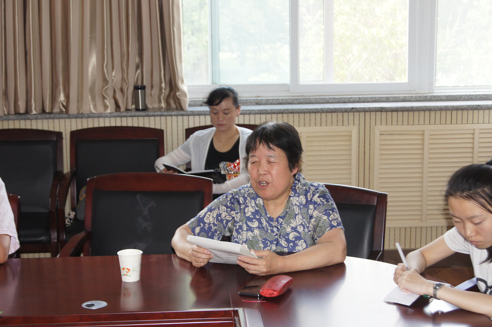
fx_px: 921
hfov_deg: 29.9
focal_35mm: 68
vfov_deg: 20.1
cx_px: 246
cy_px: 164
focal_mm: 45
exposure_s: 1/80
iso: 800
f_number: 5.6
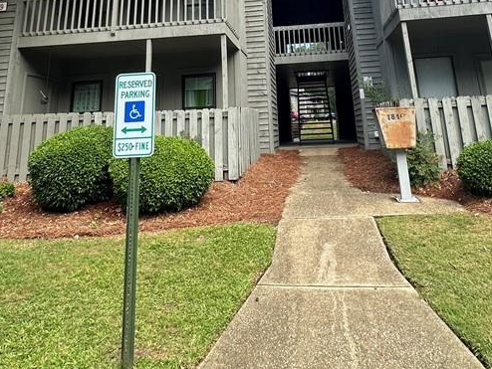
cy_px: 13
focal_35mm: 29
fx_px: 412
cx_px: 257
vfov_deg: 42.6
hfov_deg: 61.6
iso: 40
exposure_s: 1/489
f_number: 2.2
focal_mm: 2.22
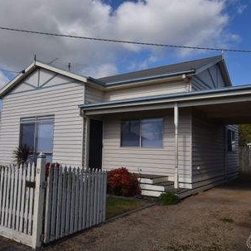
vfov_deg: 54.6
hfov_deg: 54.5
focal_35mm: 30
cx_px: 118
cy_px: 127
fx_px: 243
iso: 200
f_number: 8
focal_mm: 15
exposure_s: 1/500
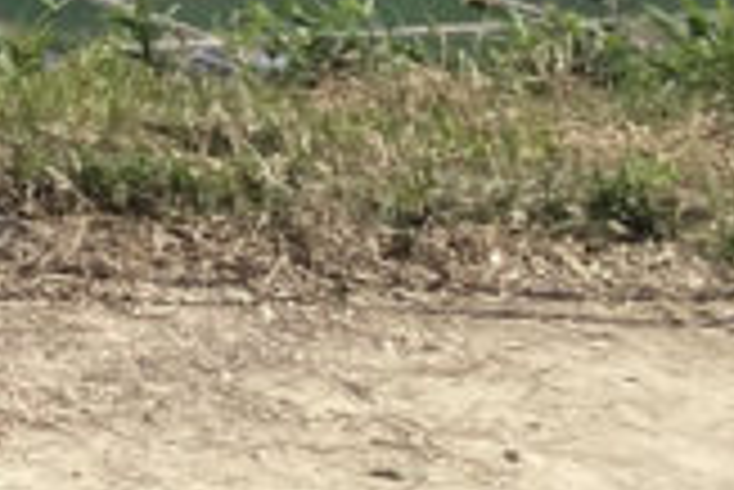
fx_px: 3734
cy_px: -863
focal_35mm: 183
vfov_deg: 6.9
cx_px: -1409
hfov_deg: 9.2
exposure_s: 1/2825
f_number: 1.8
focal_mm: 3.99
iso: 25
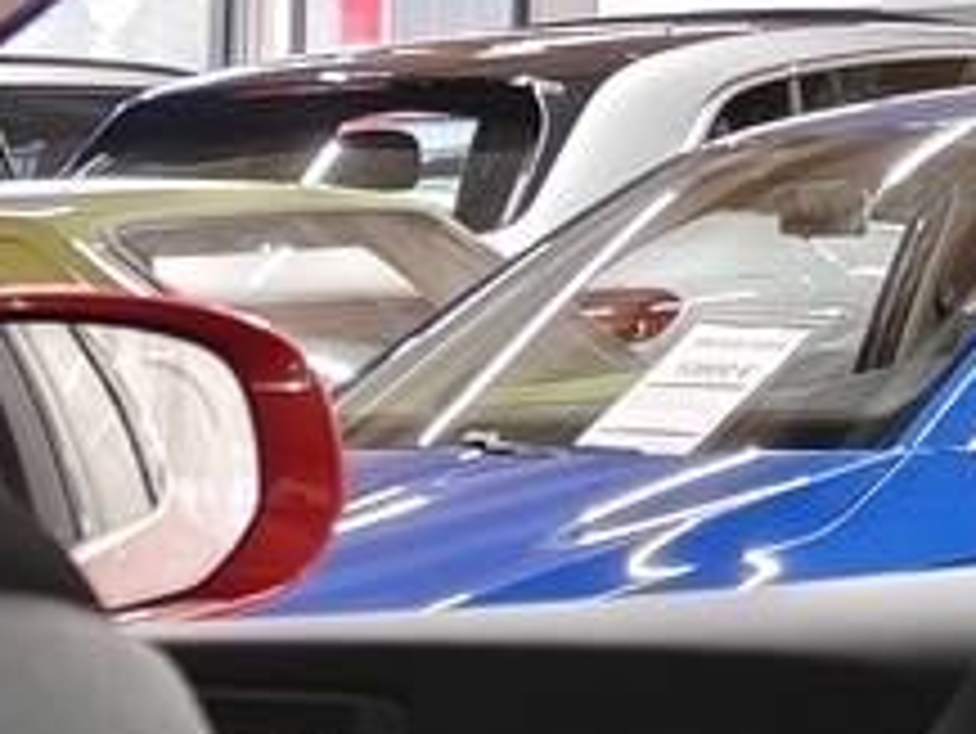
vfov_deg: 8.9
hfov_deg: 11.1
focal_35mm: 159
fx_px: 4485
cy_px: -693
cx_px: 2033
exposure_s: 1/38
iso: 160
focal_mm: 5.59
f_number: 1.8
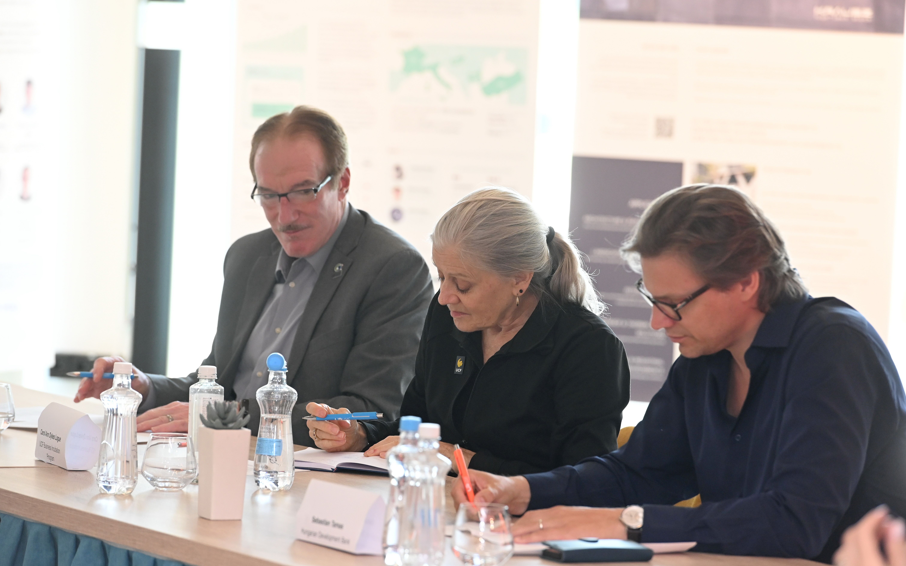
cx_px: 454
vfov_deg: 6.4
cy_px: 272
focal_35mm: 204
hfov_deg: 10.3
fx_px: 5037
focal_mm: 200
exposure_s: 1/250
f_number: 4.5
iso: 2500
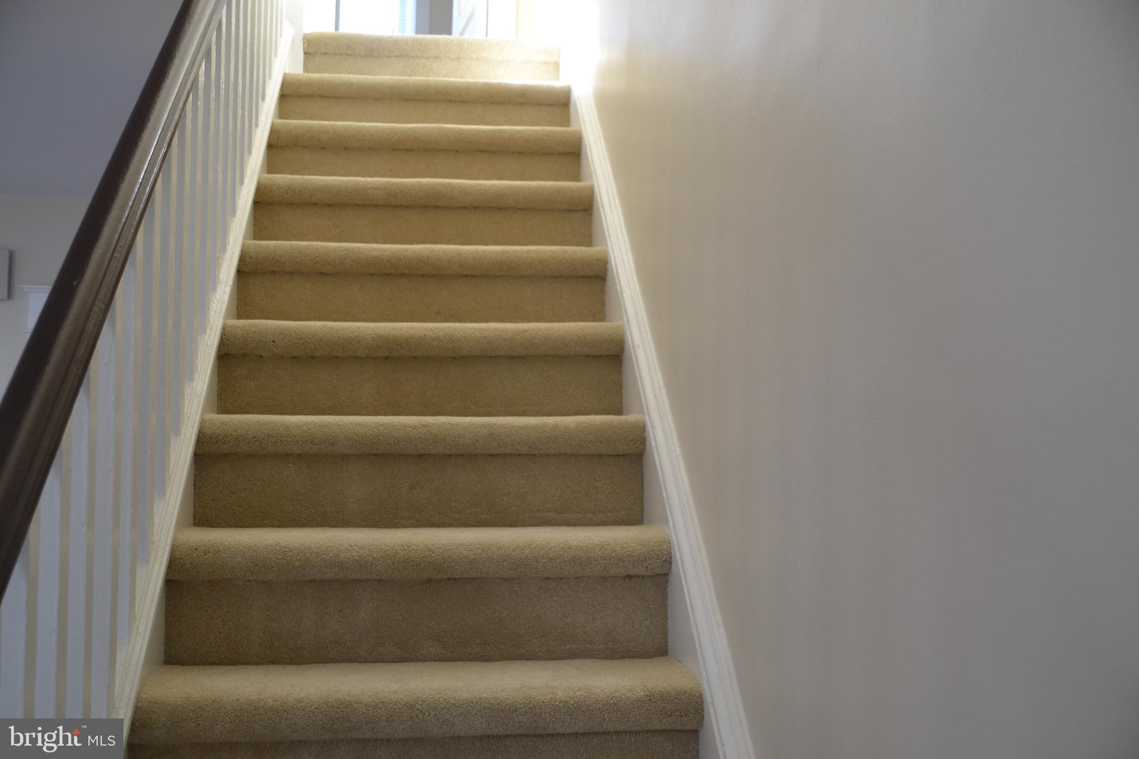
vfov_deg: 36.9
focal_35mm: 36
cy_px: 380
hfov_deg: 53.1
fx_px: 1139
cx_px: 570
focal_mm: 24
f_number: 4
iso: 400
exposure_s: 1/50
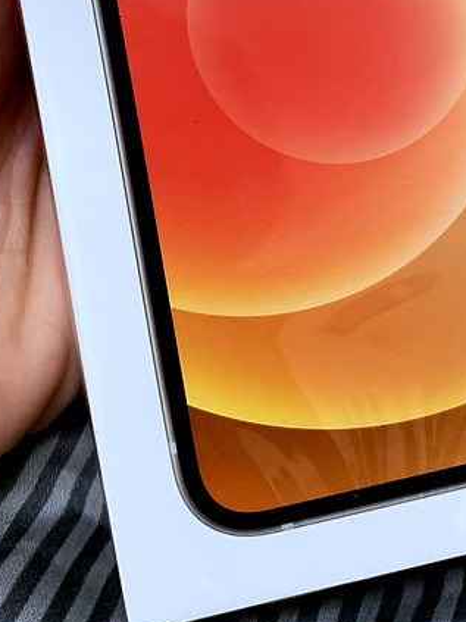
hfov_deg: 24.7
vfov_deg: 31.1
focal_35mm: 59
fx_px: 1060
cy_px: 54
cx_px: 295
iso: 125
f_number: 1.8
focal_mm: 4.25
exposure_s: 1/60
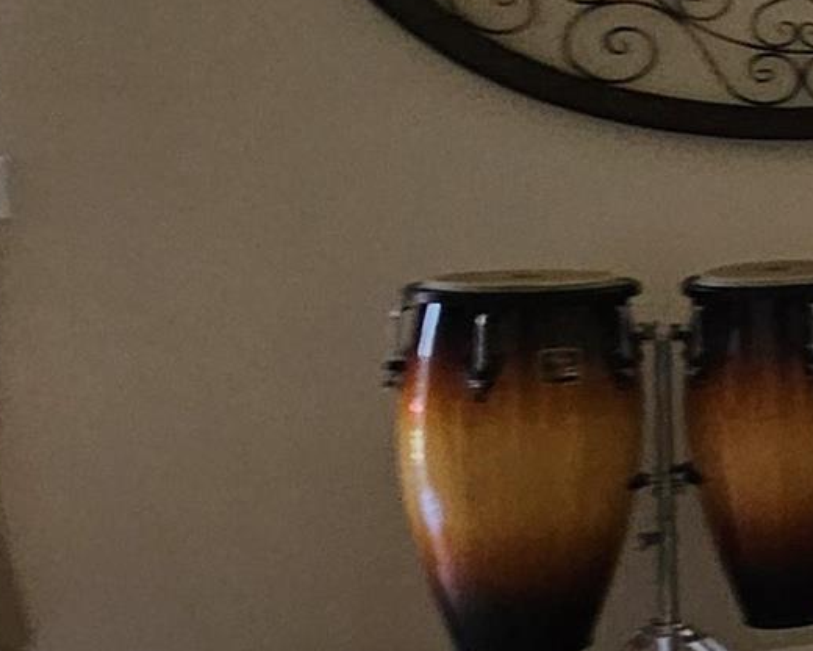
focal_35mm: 75
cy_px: 175
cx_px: 2278
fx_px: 1805
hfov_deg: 12.5
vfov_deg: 20.3
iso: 125
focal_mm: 2.2
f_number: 2.2
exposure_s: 1/60
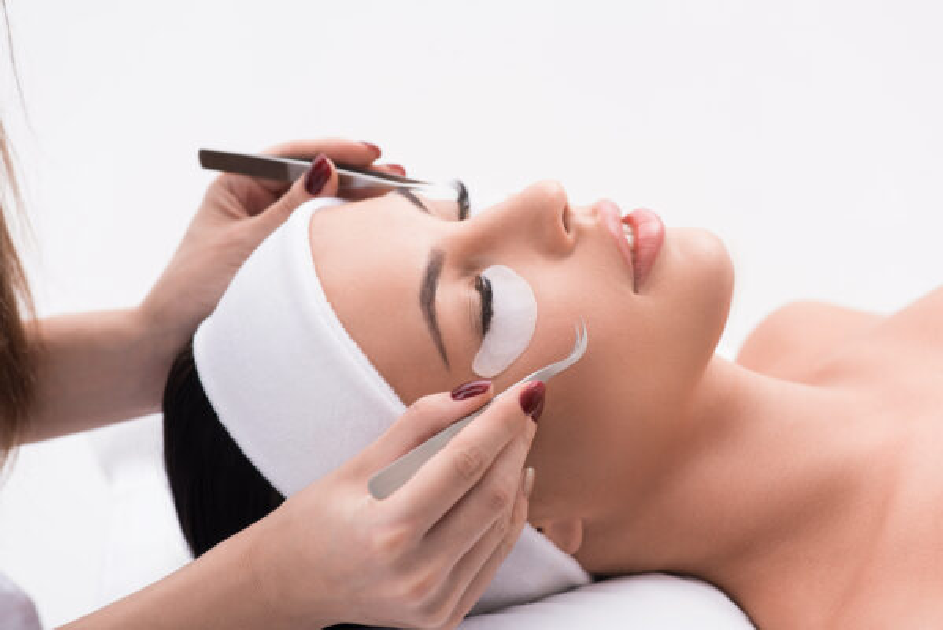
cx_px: 472
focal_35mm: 105
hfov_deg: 19.4
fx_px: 2752
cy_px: 315
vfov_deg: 13.1
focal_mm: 105
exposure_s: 1/160
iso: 160
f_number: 6.3
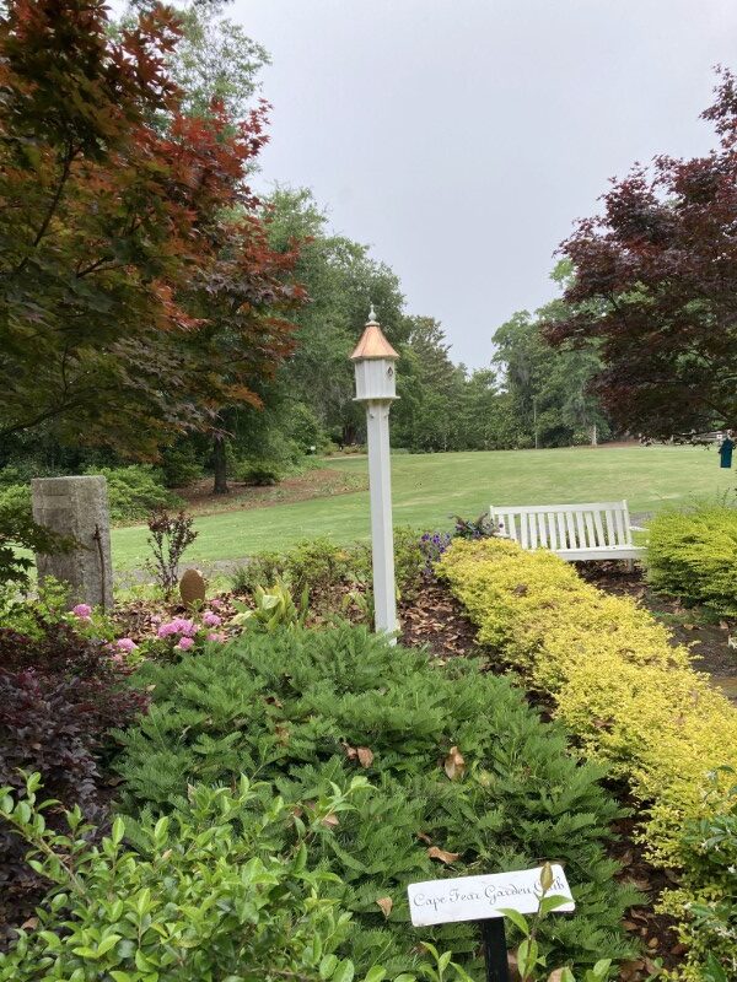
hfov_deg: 49.7
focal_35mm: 28
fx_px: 795
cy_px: 491
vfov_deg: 63.4
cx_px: 368
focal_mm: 3.99
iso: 20
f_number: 1.8
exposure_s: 1/899
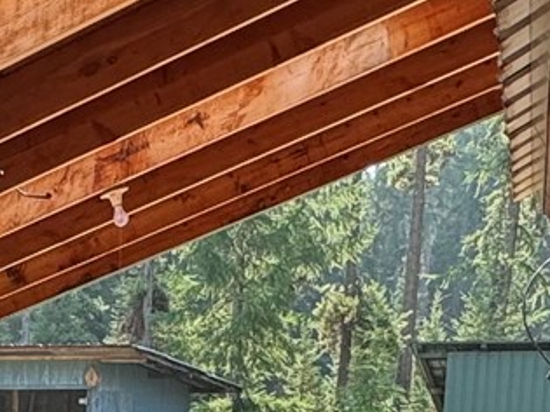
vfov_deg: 14.7
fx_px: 1445
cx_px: -168
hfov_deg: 19.8
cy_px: 670
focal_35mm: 91
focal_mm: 2.22
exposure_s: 1/258
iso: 40
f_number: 2.2
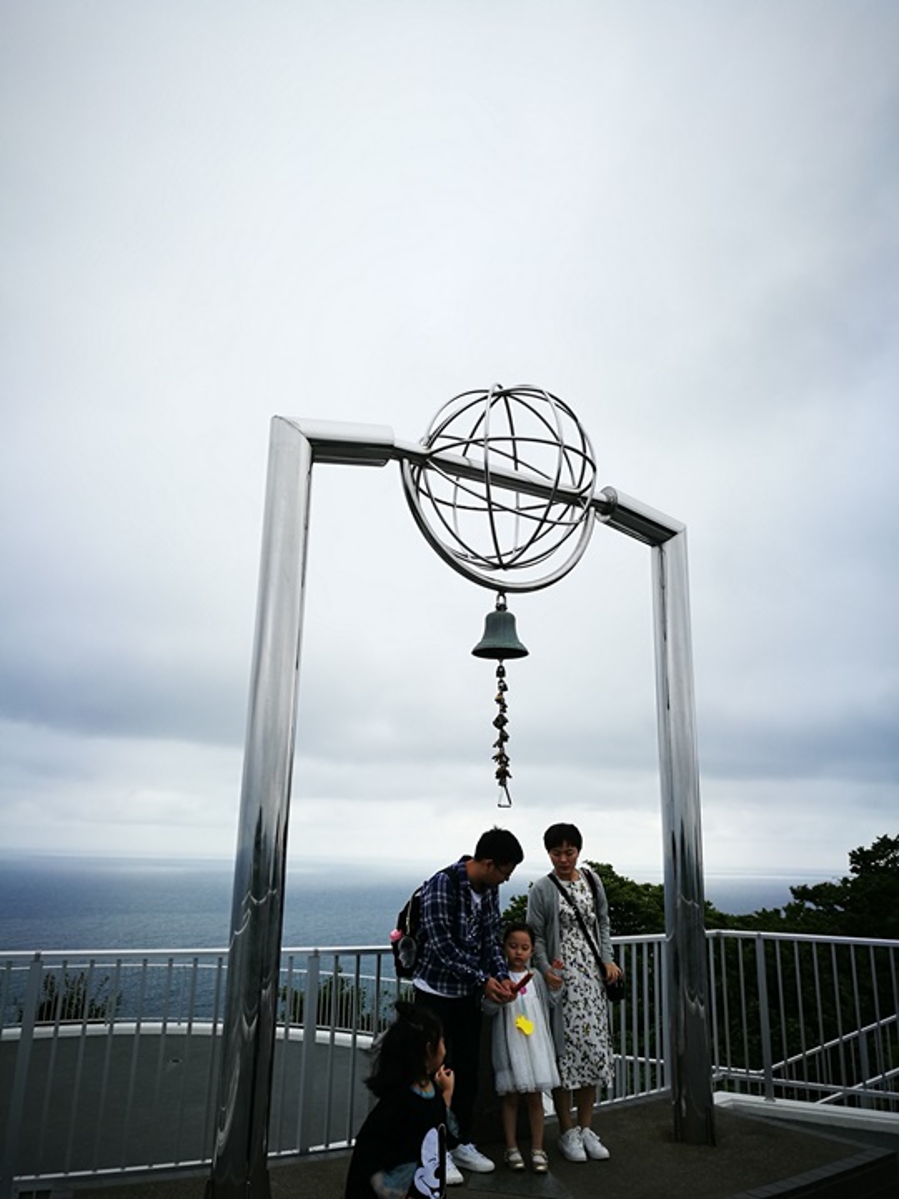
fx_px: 935
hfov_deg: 51.4
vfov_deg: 65.3
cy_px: 600
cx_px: 450
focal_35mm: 27
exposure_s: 1/355
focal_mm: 4.5
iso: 50
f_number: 2.2
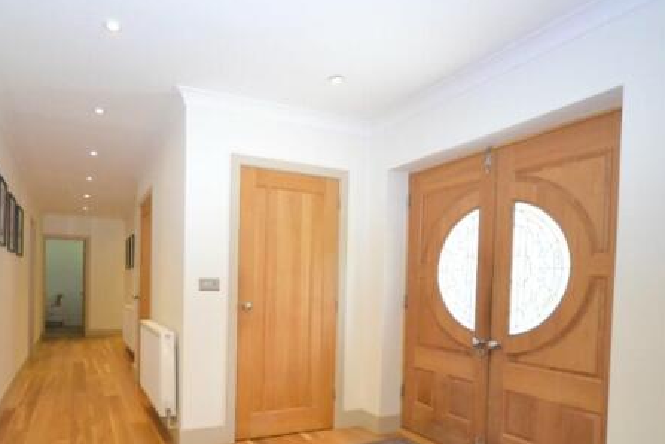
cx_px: 264
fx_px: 406
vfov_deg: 56.1
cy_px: 293
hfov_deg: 77.6
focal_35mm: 22
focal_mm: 10
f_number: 4
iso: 1800
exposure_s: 1/60
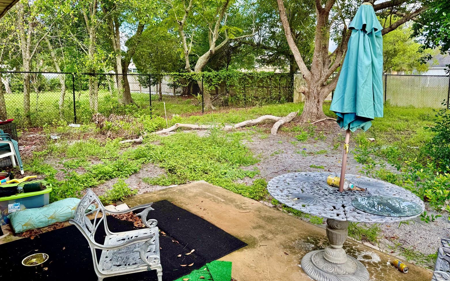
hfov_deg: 70.4
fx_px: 319
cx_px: 221
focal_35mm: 26
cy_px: 113
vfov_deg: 47.3
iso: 80
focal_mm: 6.76
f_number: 1.78
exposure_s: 1/715
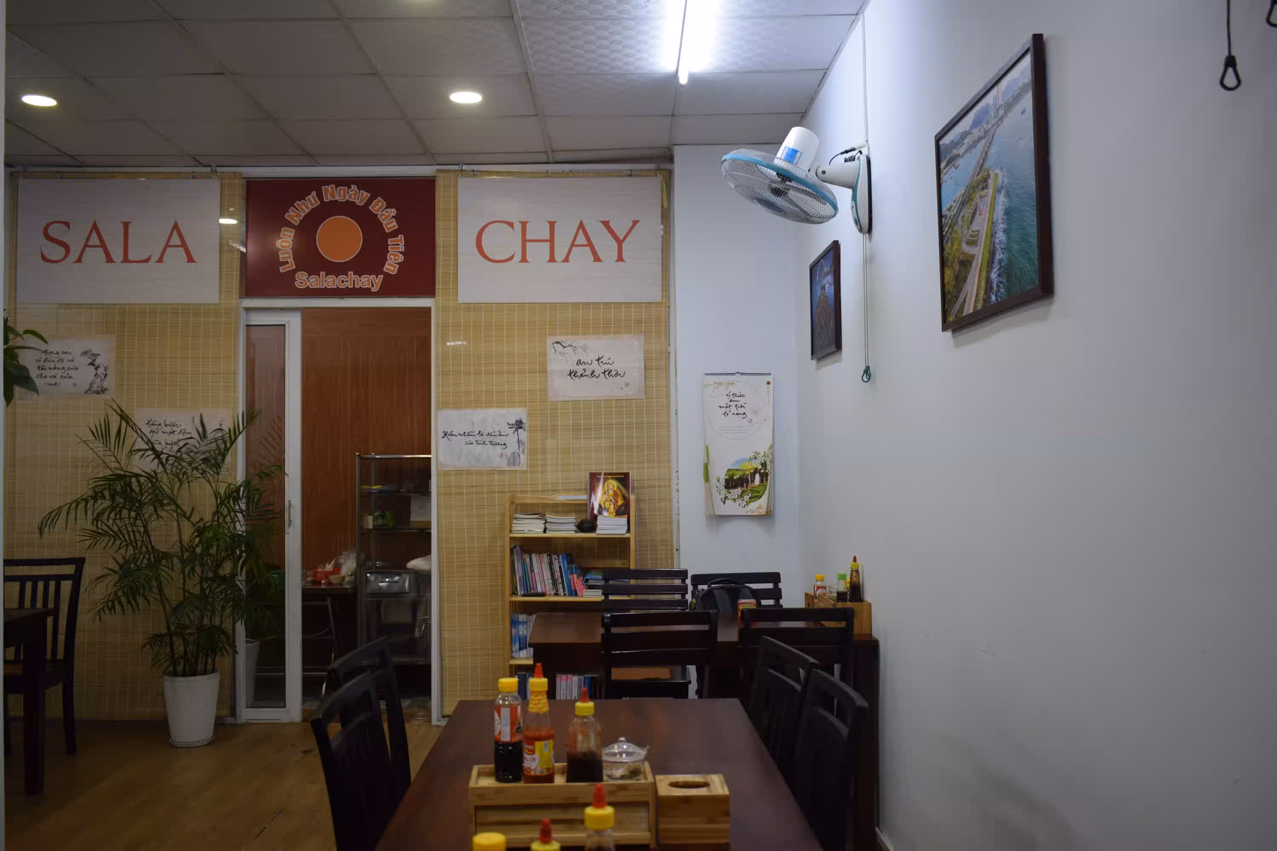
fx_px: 1170
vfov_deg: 40.0
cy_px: 426
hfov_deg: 57.2
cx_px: 638
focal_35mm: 33
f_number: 4.5
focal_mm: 22
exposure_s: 1/80
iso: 400
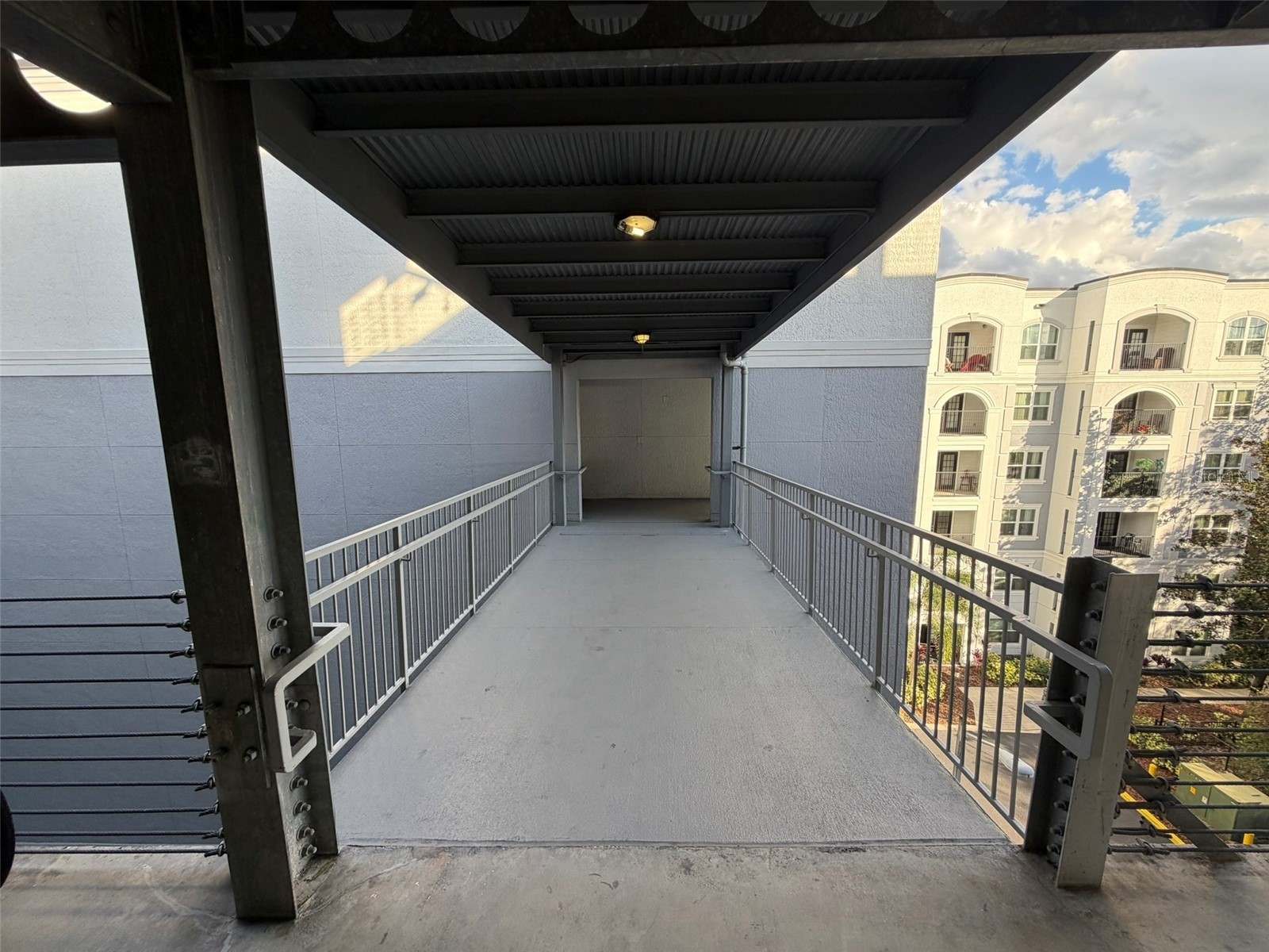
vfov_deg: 85.7
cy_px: 476
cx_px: 634
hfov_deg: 102.1
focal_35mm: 14
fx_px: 513
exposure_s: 1/221
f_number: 2.2
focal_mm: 2.22
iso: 50
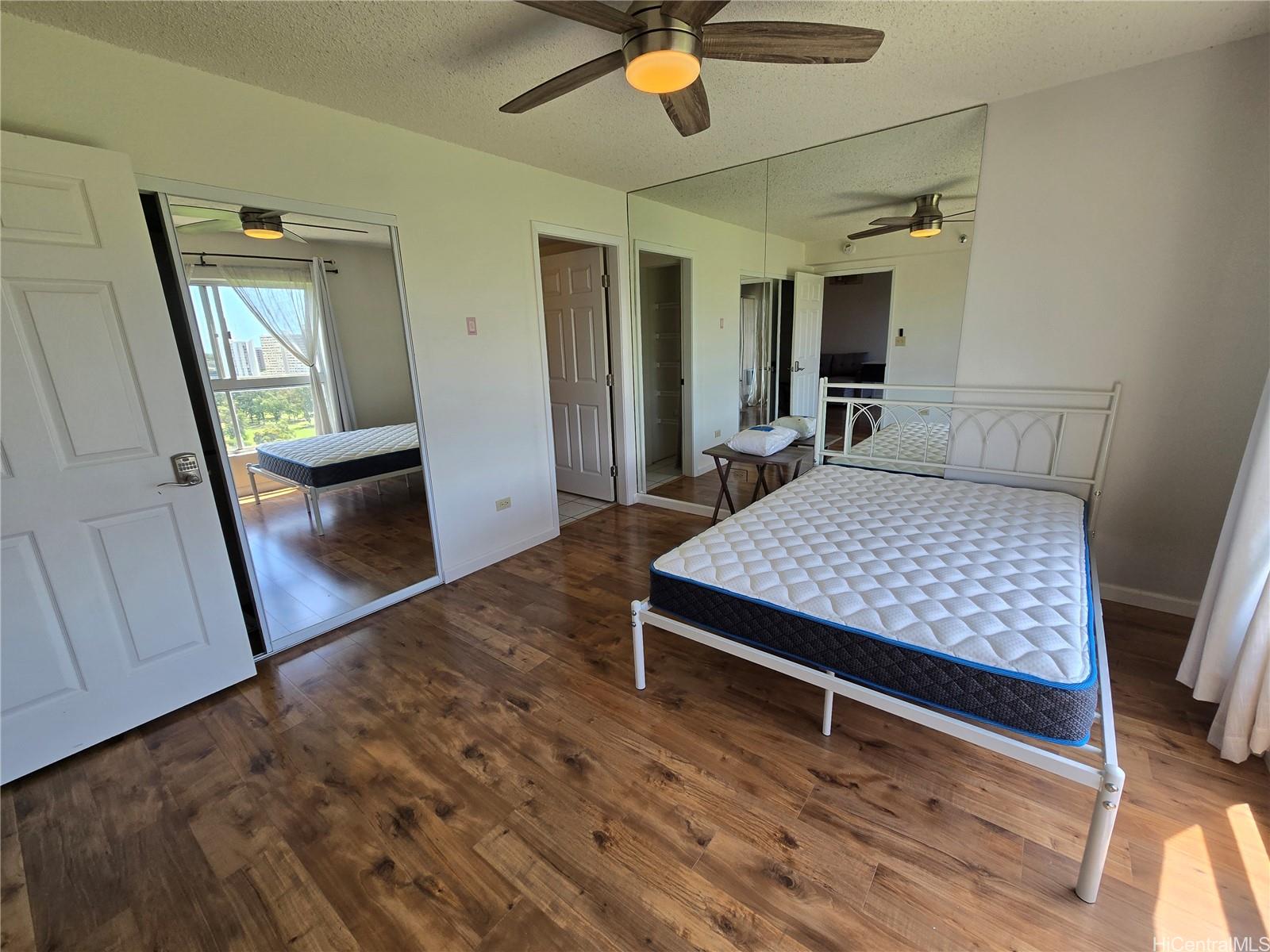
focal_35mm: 13
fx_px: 477
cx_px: 635
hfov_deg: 106.2
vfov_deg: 89.9
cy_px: 476
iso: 50
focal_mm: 2.2
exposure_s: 1/147
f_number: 2.2
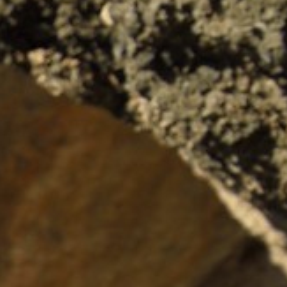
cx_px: -975
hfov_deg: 5.6
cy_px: 608
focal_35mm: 259
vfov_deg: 6.5
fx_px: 2429
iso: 200
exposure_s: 1/250
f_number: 10
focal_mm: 31
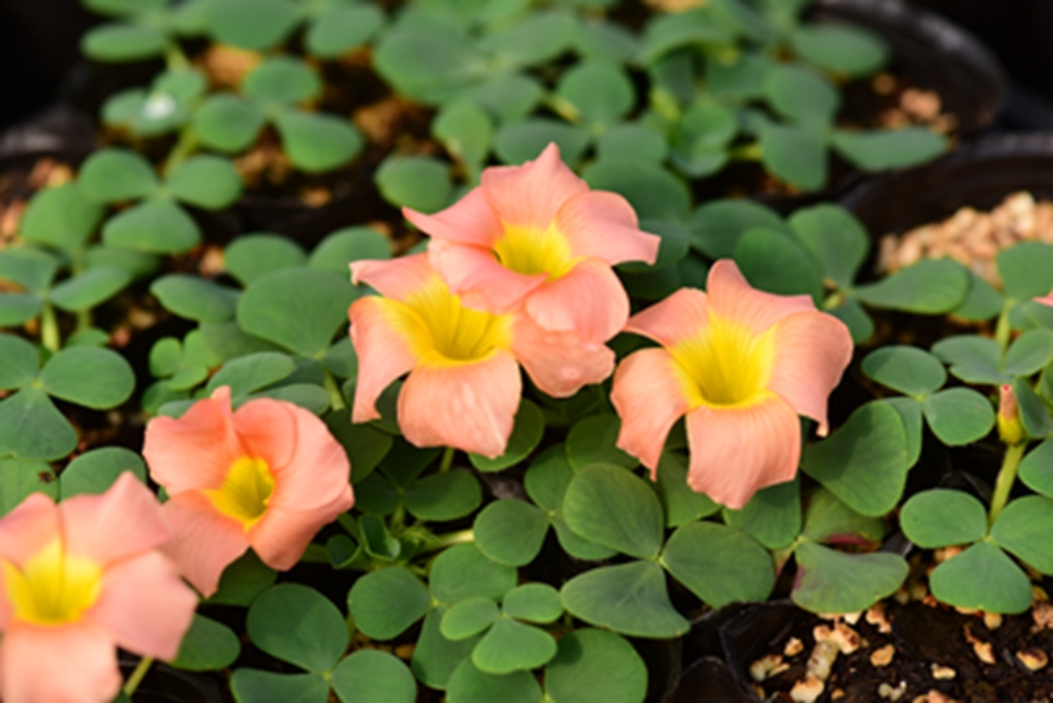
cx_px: 526
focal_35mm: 105
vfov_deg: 13.1
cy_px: 352
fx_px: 3072
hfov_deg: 19.4
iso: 160
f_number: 7.1
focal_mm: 105
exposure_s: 1/320
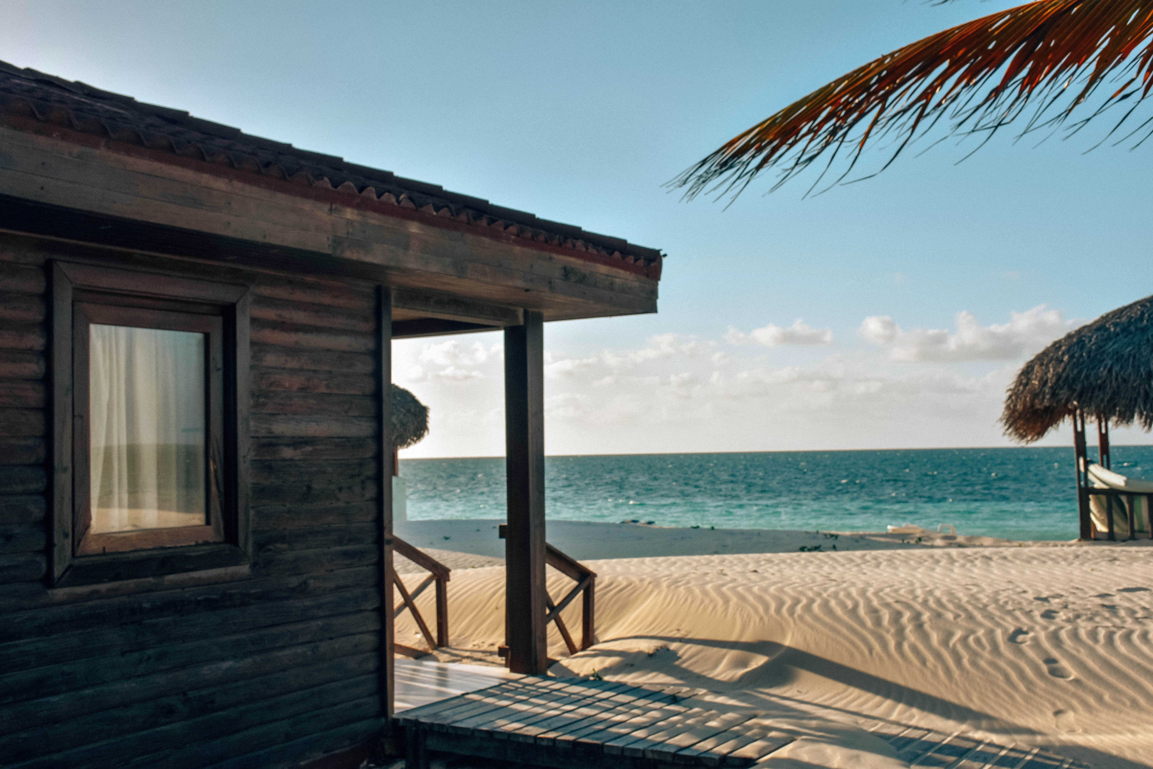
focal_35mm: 40
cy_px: 384
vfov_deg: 33.0
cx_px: 576
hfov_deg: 47.9
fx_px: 1297
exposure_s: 1/500
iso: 200
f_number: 8
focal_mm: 27
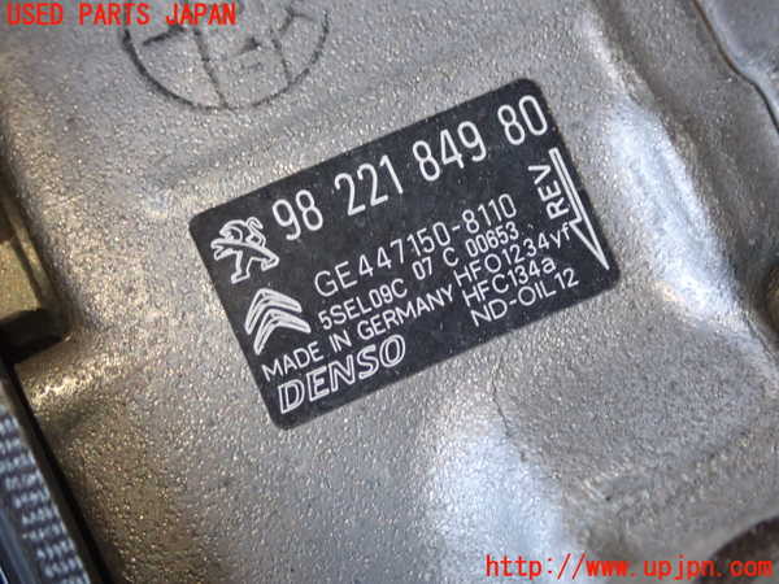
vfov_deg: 18.0
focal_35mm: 82
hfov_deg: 23.8
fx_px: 1845
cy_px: 292
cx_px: 390
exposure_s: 1/80
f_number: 4.3
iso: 320
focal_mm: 14.62
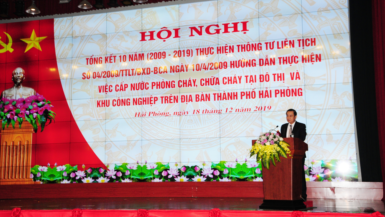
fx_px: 521
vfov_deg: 23.5
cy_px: 101
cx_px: 191
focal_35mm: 51
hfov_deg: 40.6
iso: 800
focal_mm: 32
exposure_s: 1/250
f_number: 5
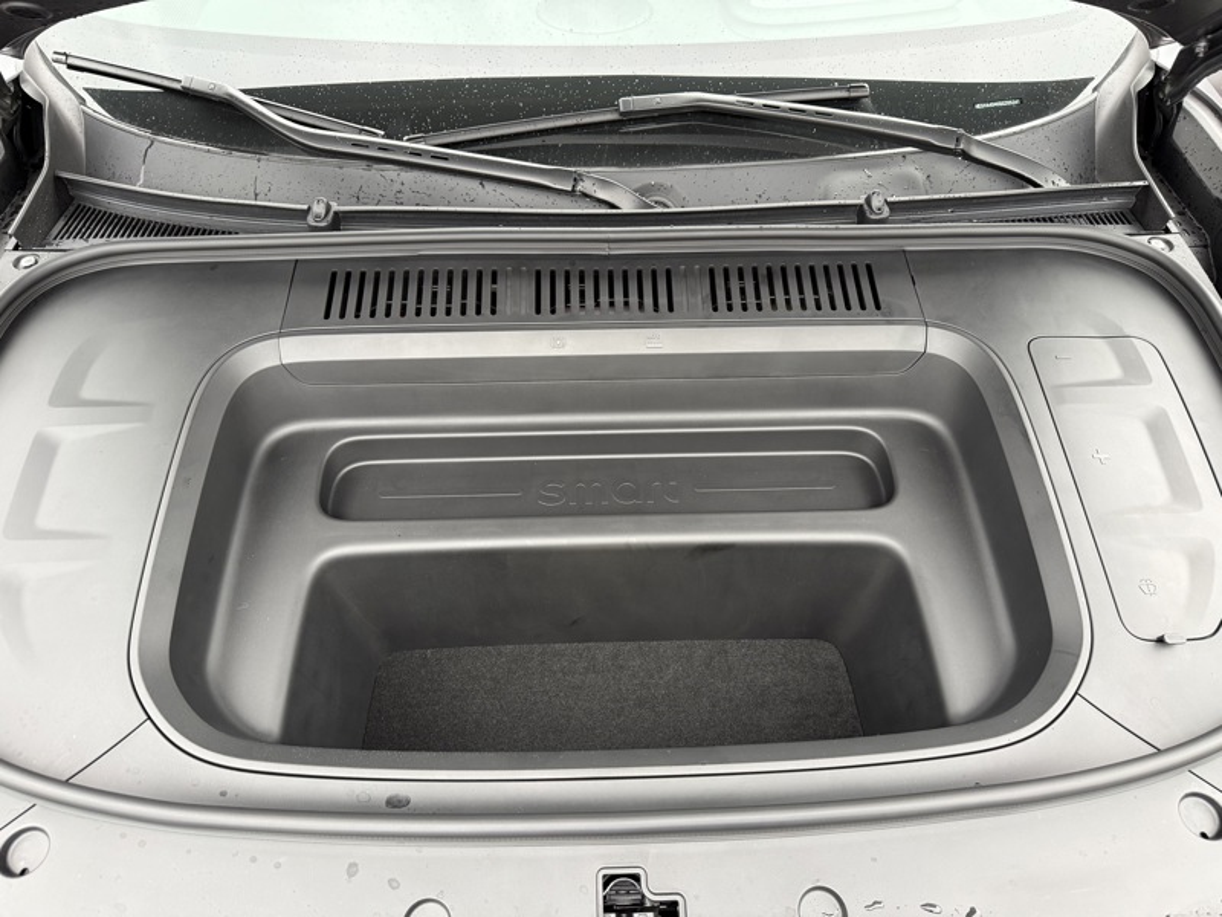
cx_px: 611
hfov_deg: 71.6
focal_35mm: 24
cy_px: 458
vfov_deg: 56.8
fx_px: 847
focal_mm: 6.76
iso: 200
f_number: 1.78
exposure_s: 1/75
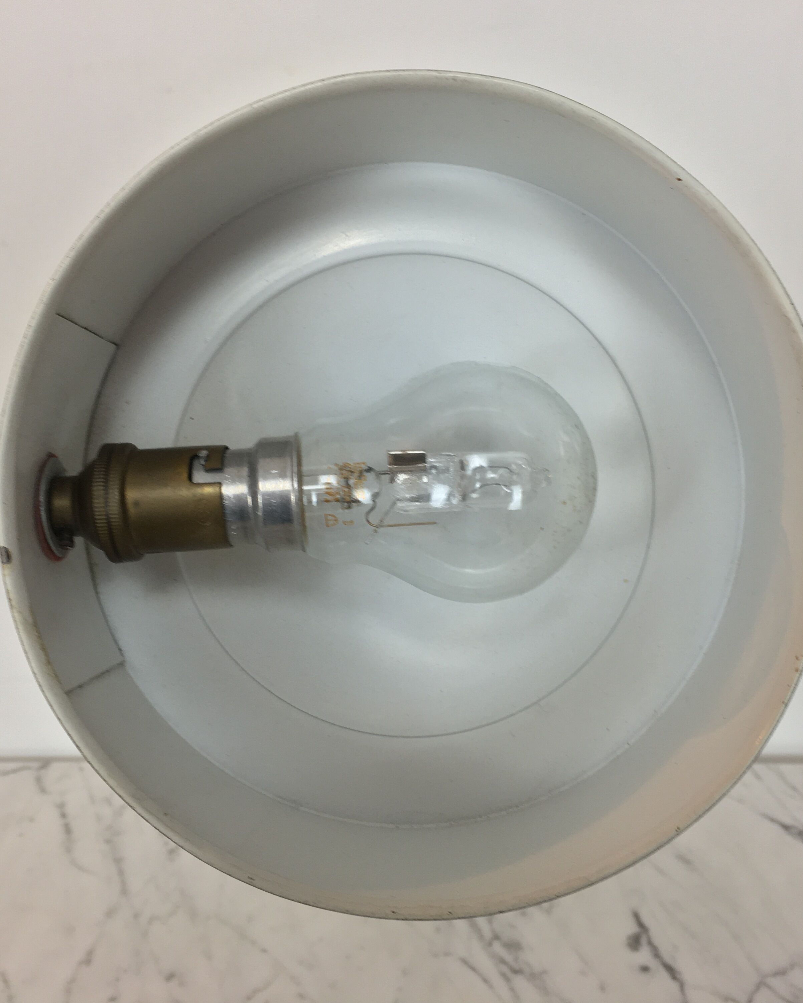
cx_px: 411
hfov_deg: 39.2
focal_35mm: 38
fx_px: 1129
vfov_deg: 47.9
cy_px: 498
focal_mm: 4.15
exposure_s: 1/33
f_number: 2.2
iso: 32
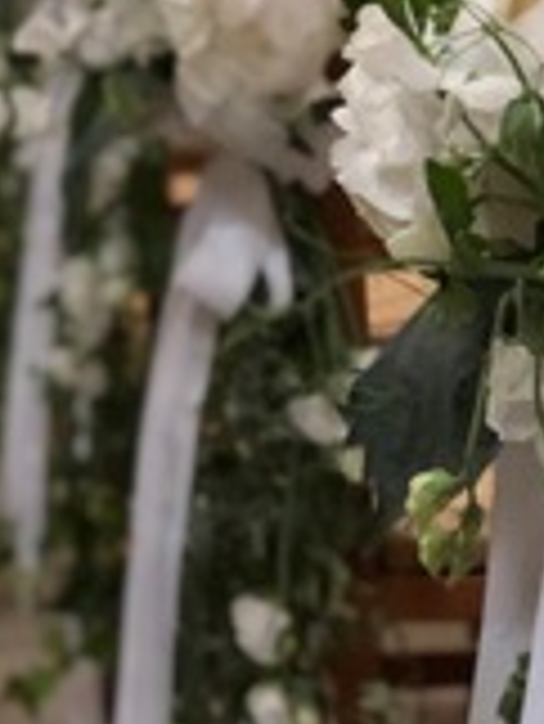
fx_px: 3244
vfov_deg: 12.7
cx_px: 283
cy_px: 364
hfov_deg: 9.6
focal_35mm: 155
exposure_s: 1/8
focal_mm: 6
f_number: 2.4
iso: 200
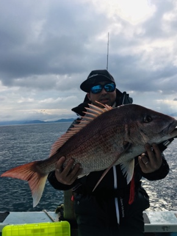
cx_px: 90
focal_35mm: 30
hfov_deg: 46.8
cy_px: 115
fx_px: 205
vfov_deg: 60.0
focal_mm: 4.15
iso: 25
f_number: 2.2
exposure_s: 1/2331
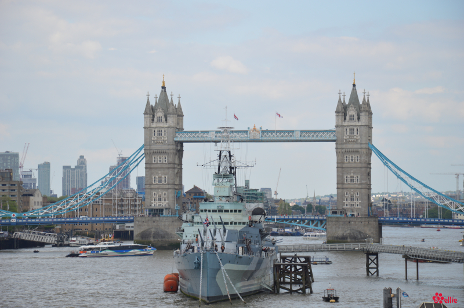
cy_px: 154
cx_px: 232
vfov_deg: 8.7
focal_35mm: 158
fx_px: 2028
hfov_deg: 13.1
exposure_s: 1/200
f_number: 7.1
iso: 100
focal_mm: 105
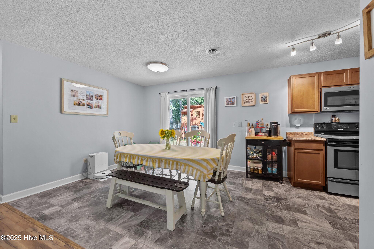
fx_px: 145
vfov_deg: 81.2
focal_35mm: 14
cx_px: 187
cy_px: 124
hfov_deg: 104.3
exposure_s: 1/3
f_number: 7.1
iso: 640
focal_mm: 14
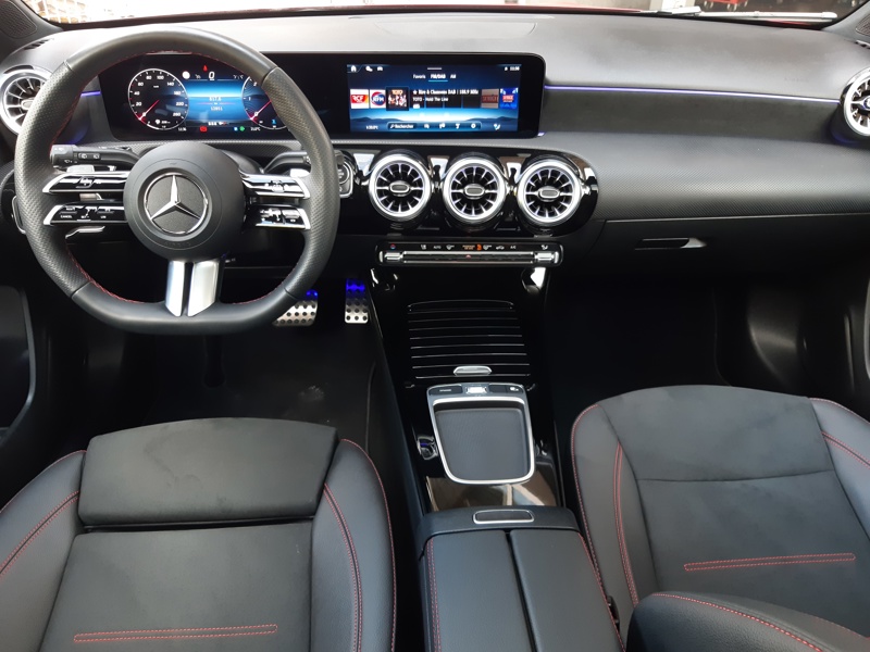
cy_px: 326
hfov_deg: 67.3
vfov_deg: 53.1
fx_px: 653
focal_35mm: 26
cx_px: 435
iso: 100
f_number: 1.7
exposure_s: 1/50
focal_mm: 3.92
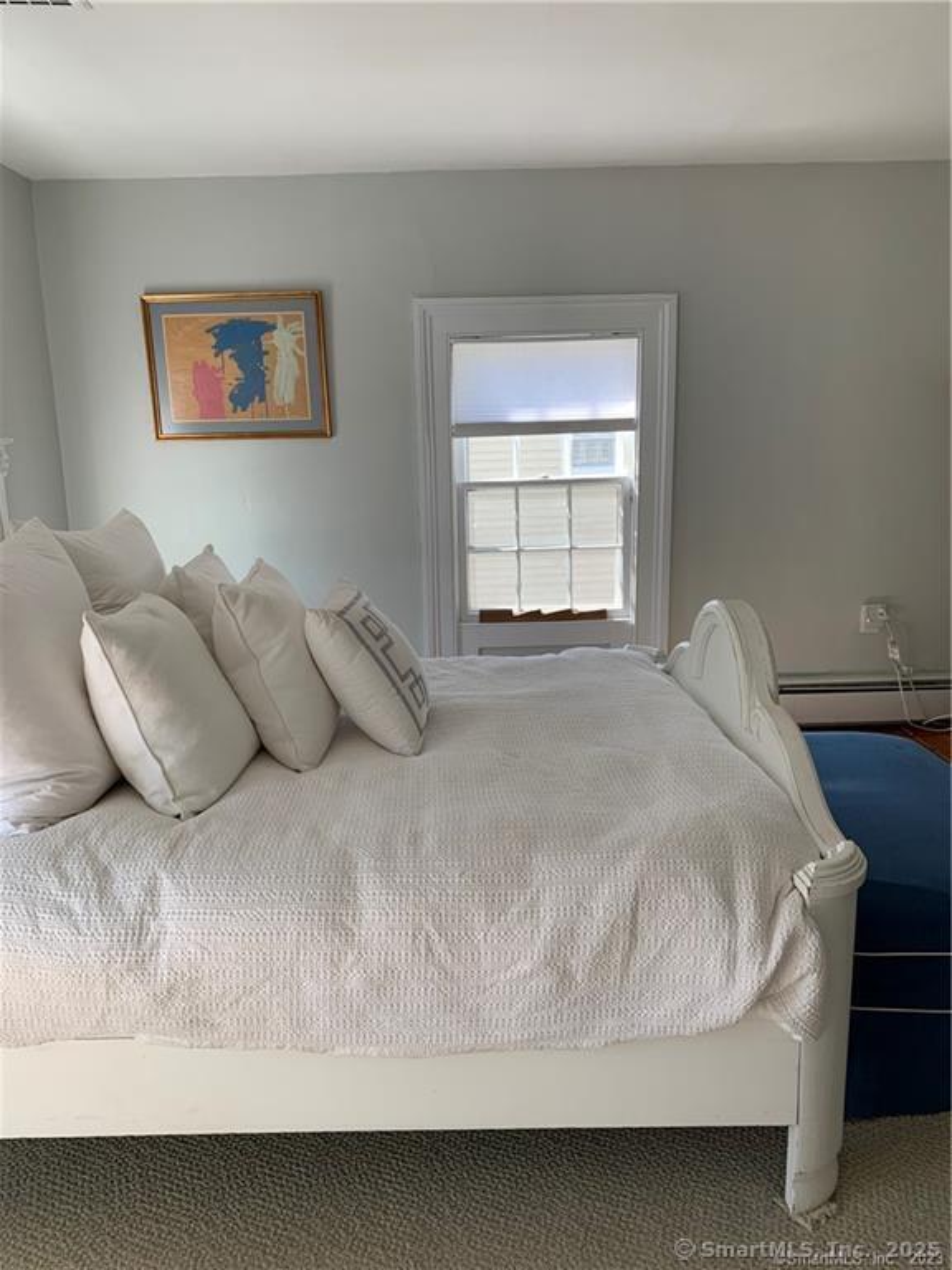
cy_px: 635
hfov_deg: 53.1
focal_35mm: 26
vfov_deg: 67.3
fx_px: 953
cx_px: 476
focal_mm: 4.25
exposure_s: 1/122
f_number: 1.8
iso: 32
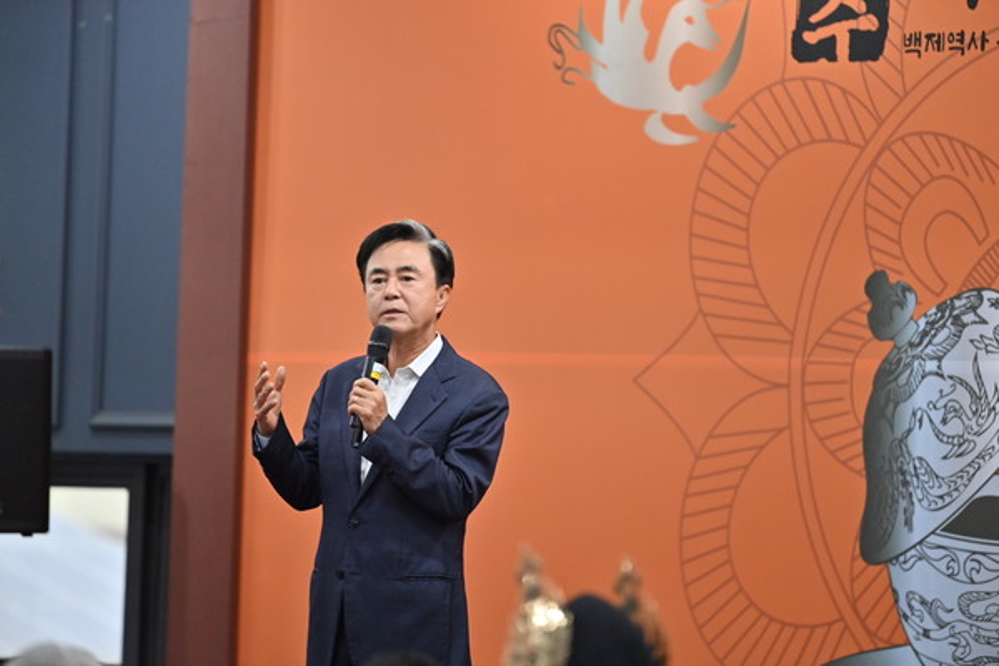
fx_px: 5550
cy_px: 333
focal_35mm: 200
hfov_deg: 10.3
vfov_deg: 6.9
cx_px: 500
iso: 1250
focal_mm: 200
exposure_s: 1/200
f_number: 3.2
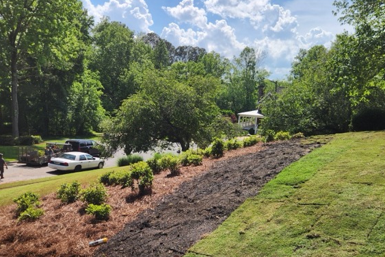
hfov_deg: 55.7
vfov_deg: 38.2
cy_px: 182
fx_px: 363
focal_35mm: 34
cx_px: 209
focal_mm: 5.4
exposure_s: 1/1686
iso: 20
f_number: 1.8
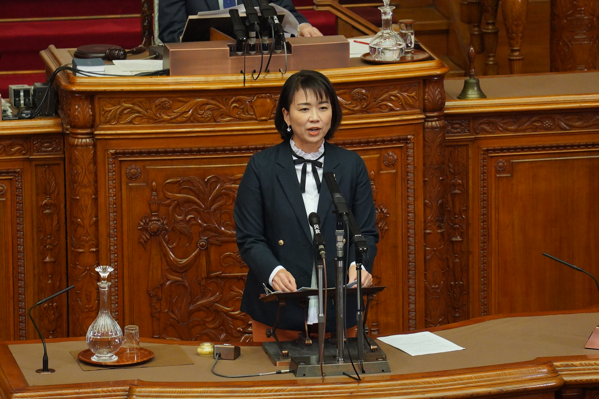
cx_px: 300
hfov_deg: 6.9
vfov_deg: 4.6
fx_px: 4991
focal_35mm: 300
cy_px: 200
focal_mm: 200
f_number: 5.6
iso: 5000
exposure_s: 1/100
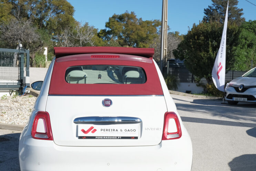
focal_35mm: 51
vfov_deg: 26.3
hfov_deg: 38.7
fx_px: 363
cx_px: 105
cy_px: 117
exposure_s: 1/250
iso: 160
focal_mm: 24.9
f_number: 9
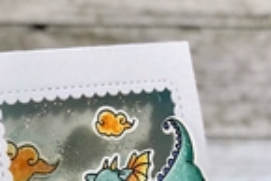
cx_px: 103
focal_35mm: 147
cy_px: 250
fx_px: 1108
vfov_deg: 9.2
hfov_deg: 13.9
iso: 20
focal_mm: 6.6
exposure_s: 1/50
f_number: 2.8
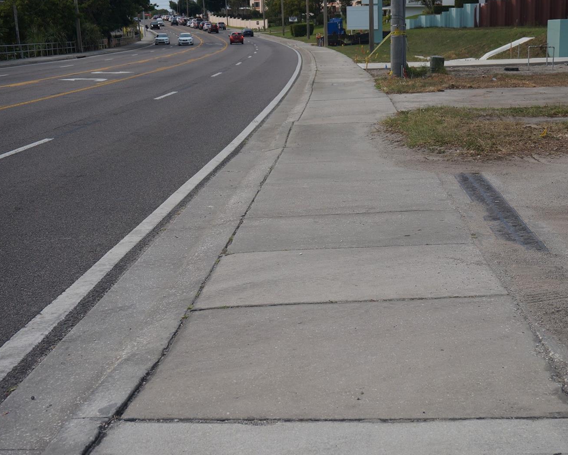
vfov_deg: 27.6
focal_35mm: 55
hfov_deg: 34.1
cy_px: 227
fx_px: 925
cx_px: 316
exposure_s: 1/1250
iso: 200
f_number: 5.6
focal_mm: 32
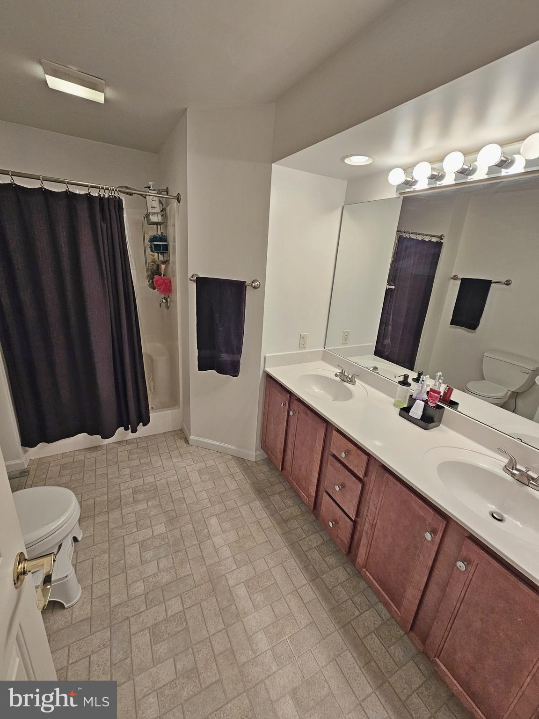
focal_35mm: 13
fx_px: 270
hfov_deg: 89.9
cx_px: 270
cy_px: 360
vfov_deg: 106.2
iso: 100
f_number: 2.2
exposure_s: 1/60
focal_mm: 2.2
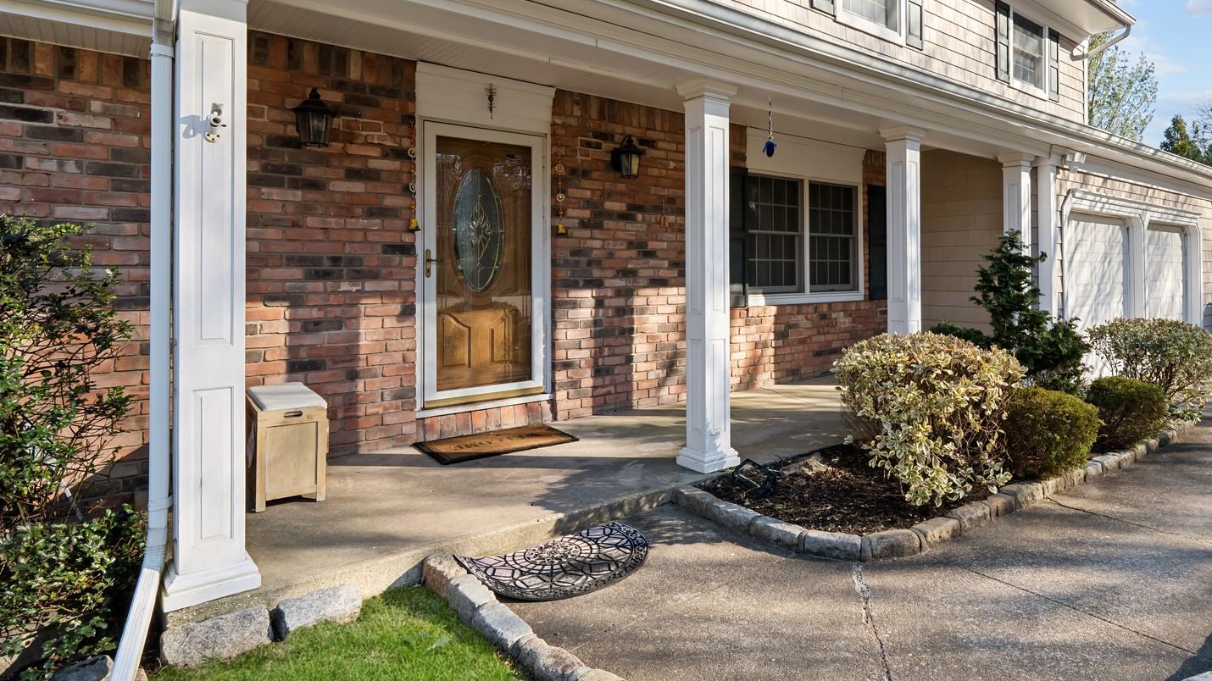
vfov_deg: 53.1
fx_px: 675
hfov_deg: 82.3
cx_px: 753
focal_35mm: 21
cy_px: 265
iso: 800
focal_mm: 14
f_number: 10
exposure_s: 1/80
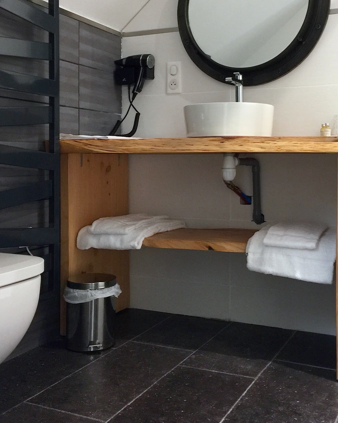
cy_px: 156
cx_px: 206
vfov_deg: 43.5
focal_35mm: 42
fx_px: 525
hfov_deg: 35.5
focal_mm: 4.15
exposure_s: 1/17
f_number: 2.2
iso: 125
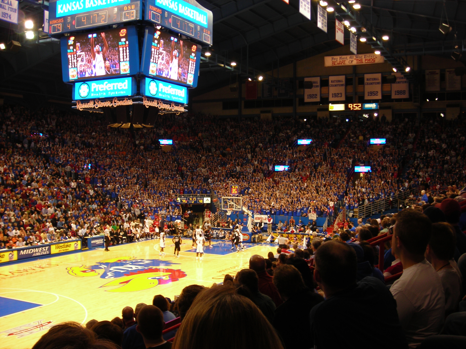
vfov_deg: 37.7
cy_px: 174
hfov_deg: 49.0
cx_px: 233
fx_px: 512
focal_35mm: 38
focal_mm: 6.3
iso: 50
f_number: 3.2
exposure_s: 1/12.6
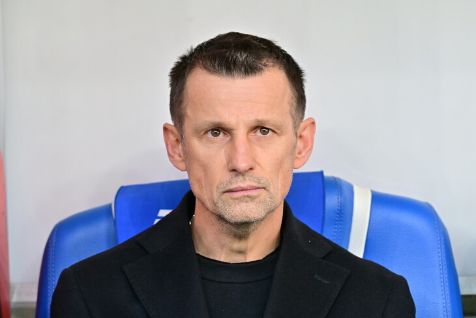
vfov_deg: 3.4
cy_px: 159
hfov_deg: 5.1
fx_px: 5293
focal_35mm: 400
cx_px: 238
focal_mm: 400
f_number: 6
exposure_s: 1/320
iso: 1600
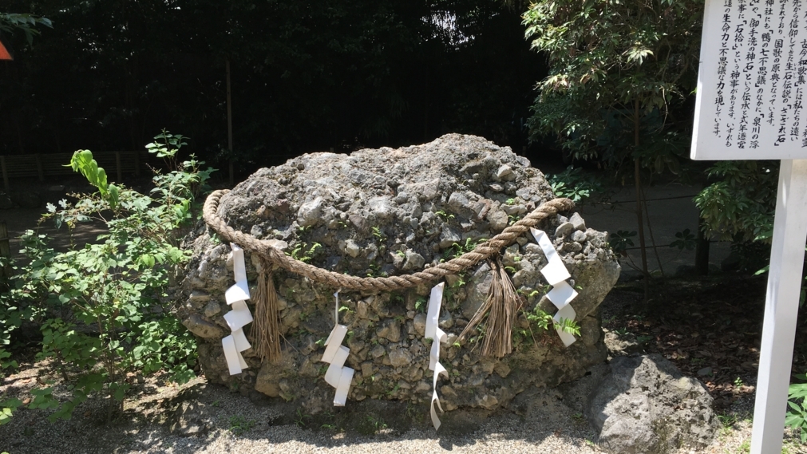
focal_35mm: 32
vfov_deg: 36.7
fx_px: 685
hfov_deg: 61.0
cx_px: 402
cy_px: 239
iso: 25
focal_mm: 4.15
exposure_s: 1/635
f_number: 2.2
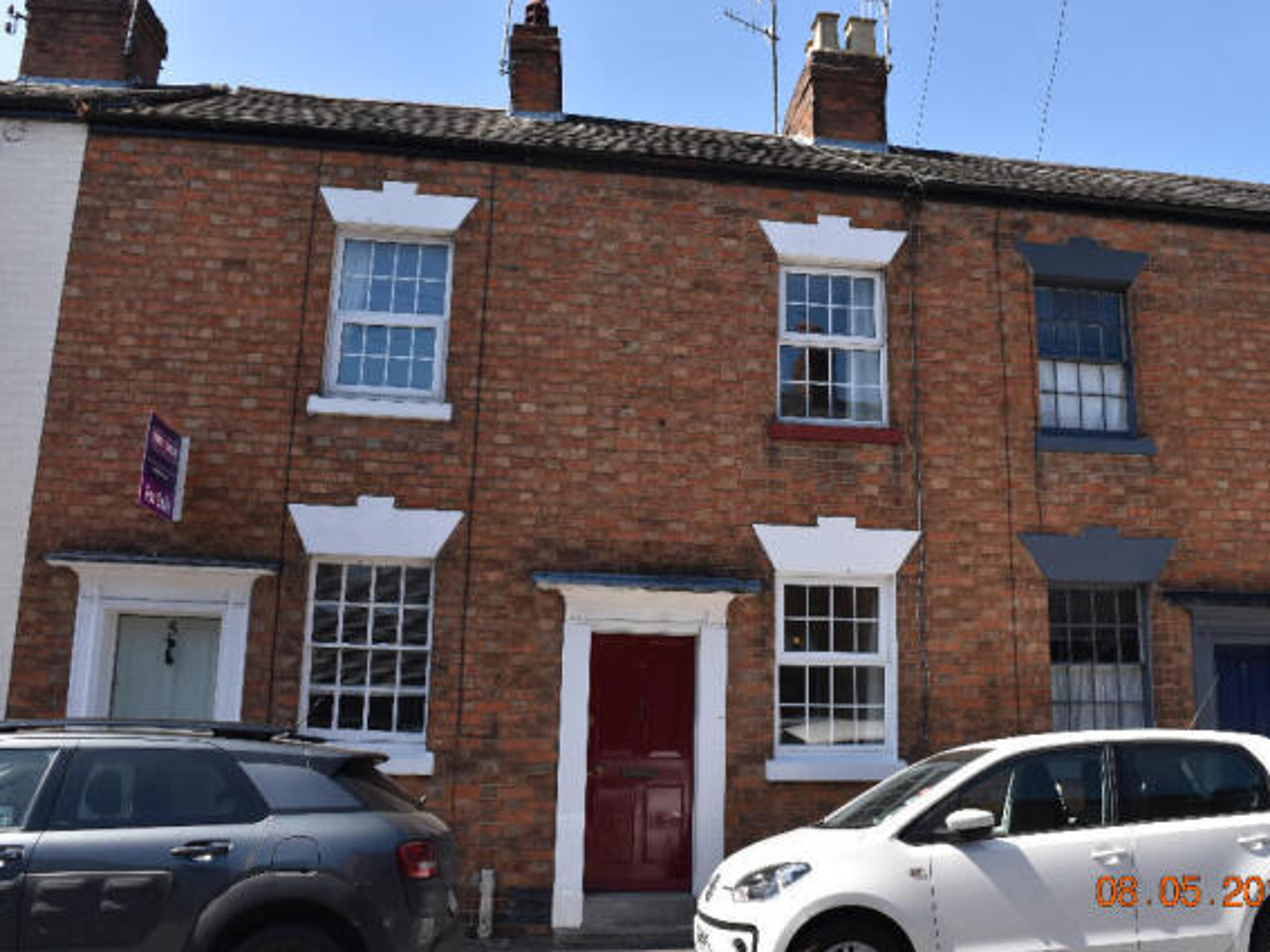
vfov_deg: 46.8
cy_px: 476
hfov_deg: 59.8
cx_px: 711
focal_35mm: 30
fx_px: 1100
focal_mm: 18
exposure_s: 1/320
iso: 200
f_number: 9
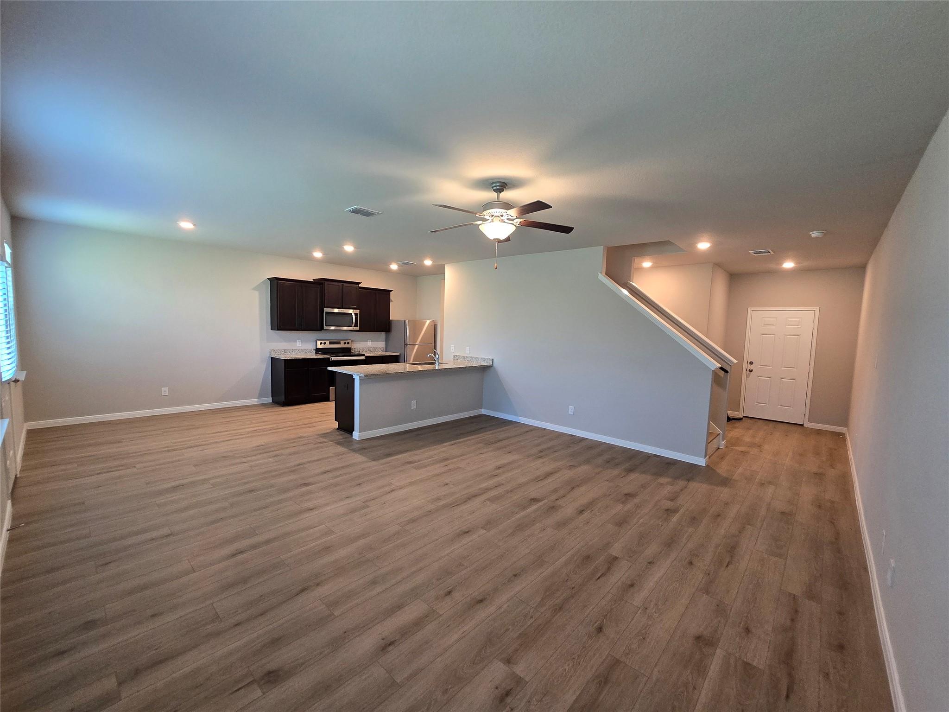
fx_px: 356
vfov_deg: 89.9
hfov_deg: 106.2
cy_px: 356
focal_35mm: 13
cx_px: 474
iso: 250
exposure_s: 1/60
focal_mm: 2.2
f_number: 2.2
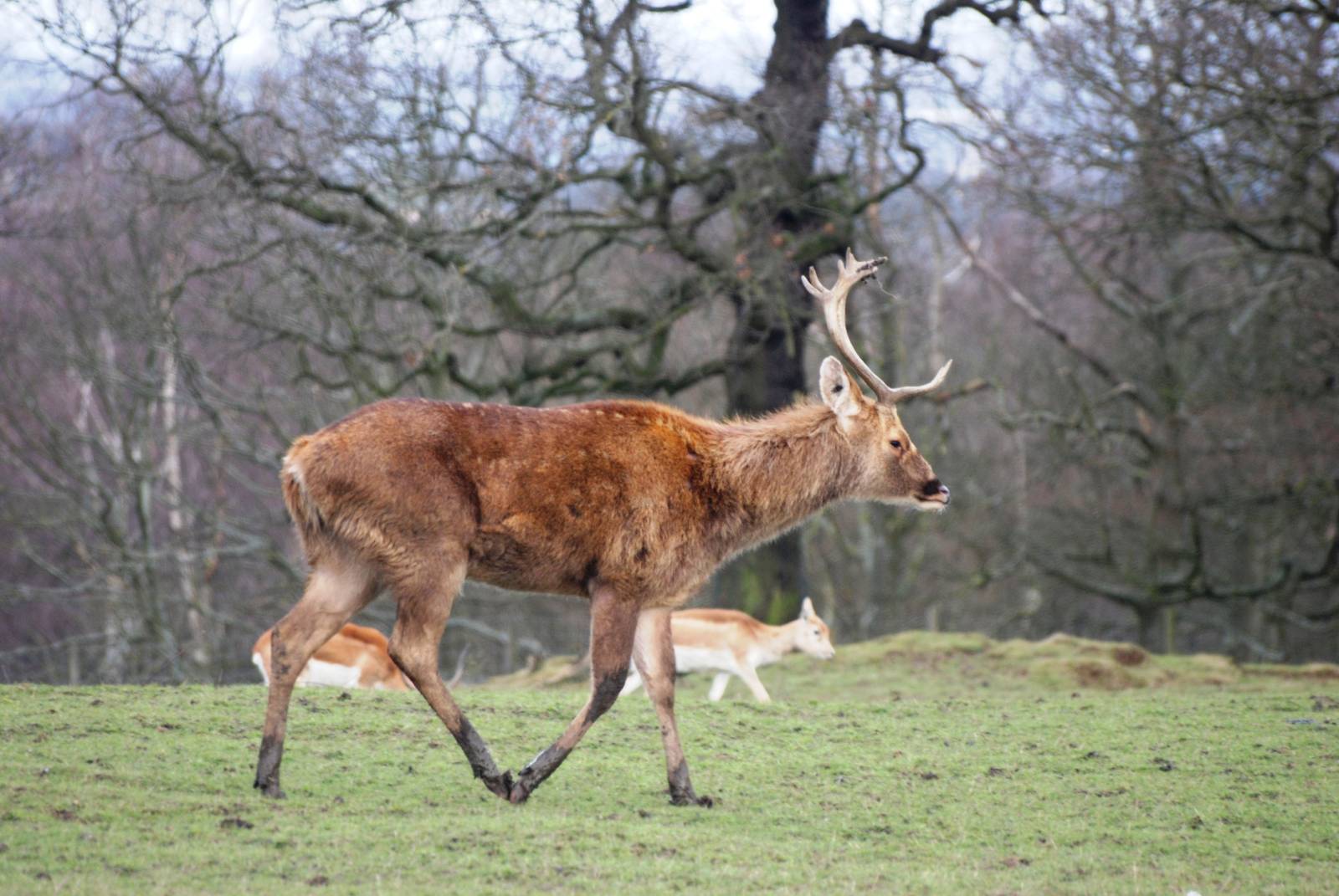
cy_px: 448
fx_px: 12289
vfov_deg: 4.2
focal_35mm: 330
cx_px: 670
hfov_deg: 6.2
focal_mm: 220
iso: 400
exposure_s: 1/200
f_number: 5.3
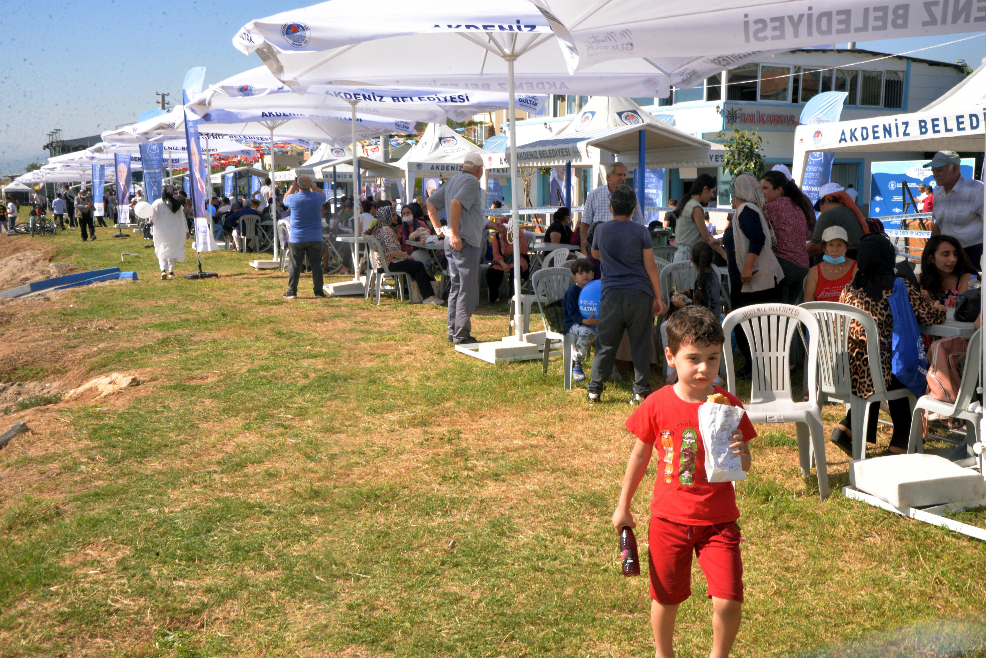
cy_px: 329
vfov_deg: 31.9
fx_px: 1151
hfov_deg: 46.4
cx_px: 493
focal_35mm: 42
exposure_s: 1/200
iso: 1000
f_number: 25
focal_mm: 42
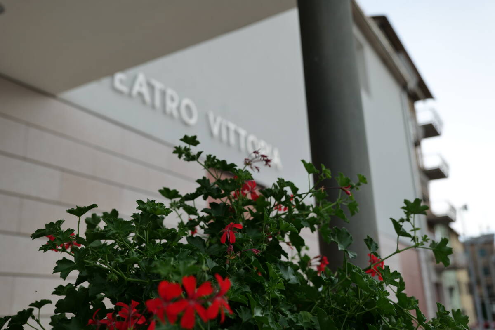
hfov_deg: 53.1
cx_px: 248
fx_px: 495
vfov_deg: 36.9
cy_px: 165
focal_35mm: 36
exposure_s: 1/160
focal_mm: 36
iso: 100
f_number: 4.5
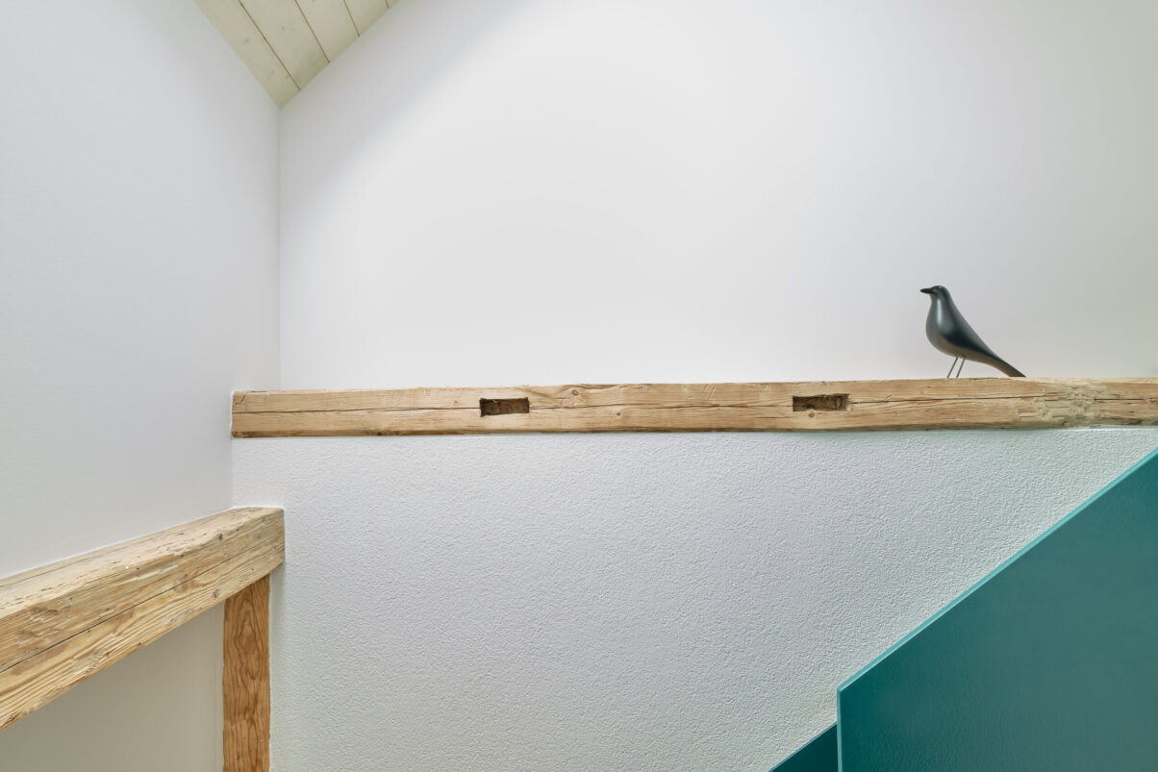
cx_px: 579
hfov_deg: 100.4
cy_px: 386
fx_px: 483
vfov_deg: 77.3
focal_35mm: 15
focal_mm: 10
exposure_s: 1/4
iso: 200
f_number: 7.1
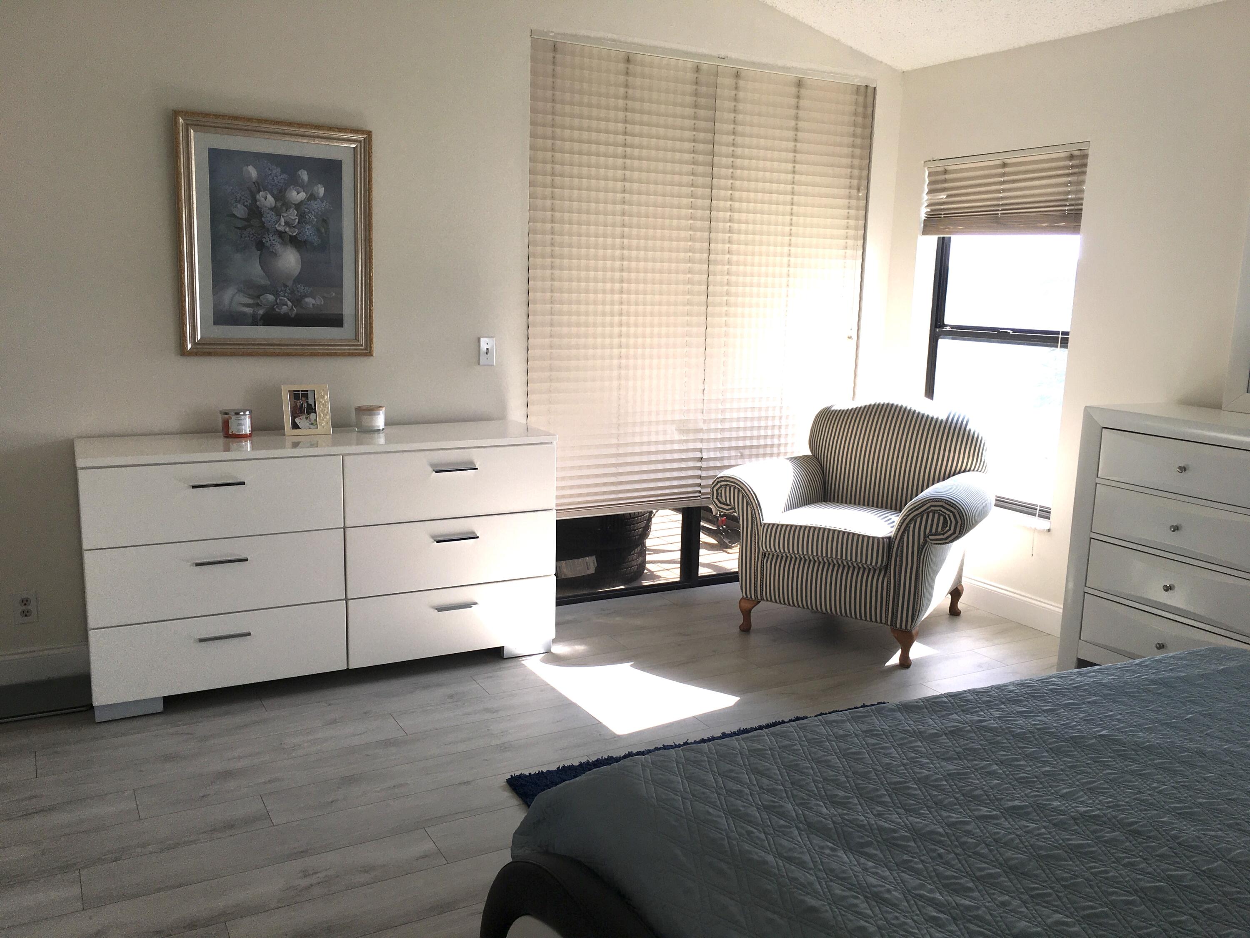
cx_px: 625
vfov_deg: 48.2
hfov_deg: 61.7
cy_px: 469
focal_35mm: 29
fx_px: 1047
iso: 25
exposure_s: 1/220
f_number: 2.2
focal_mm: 4.15
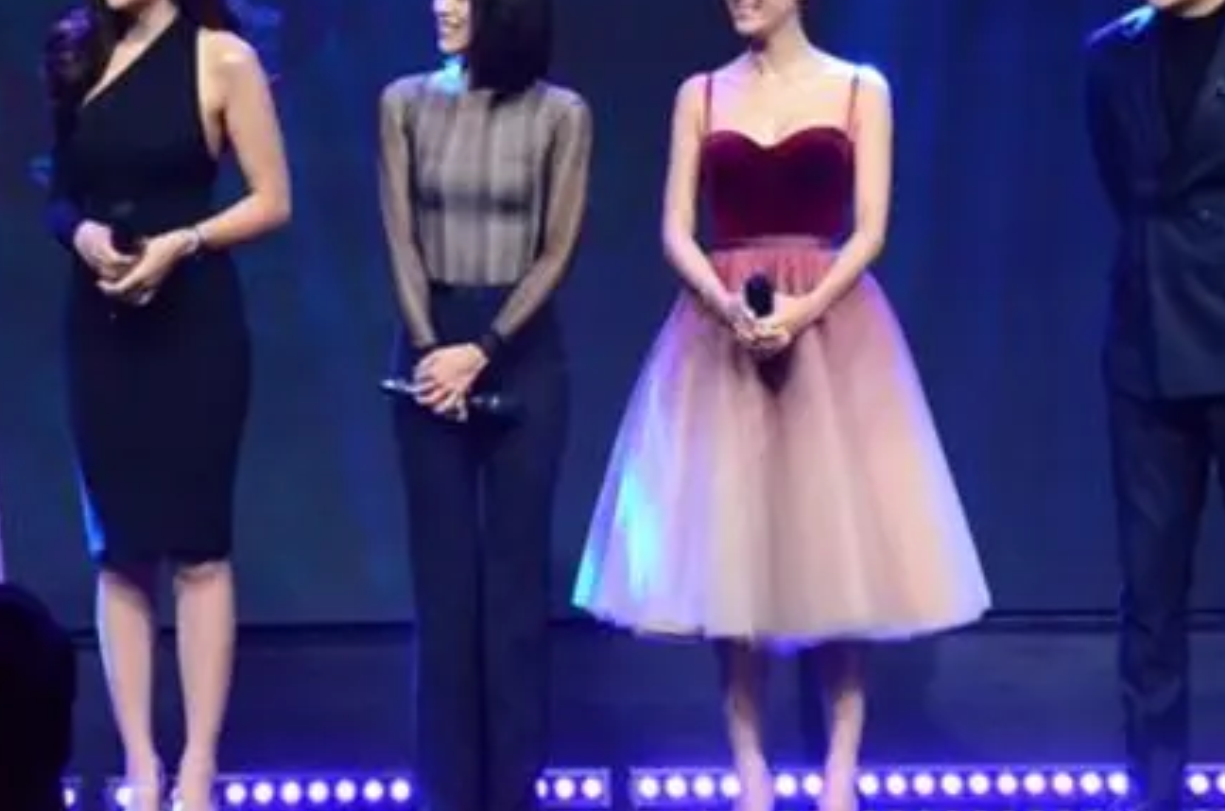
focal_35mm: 203
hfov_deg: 10.2
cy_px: 136
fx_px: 6889
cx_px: 394
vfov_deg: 6.7
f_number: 5
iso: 6400
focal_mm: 75
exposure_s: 1/250
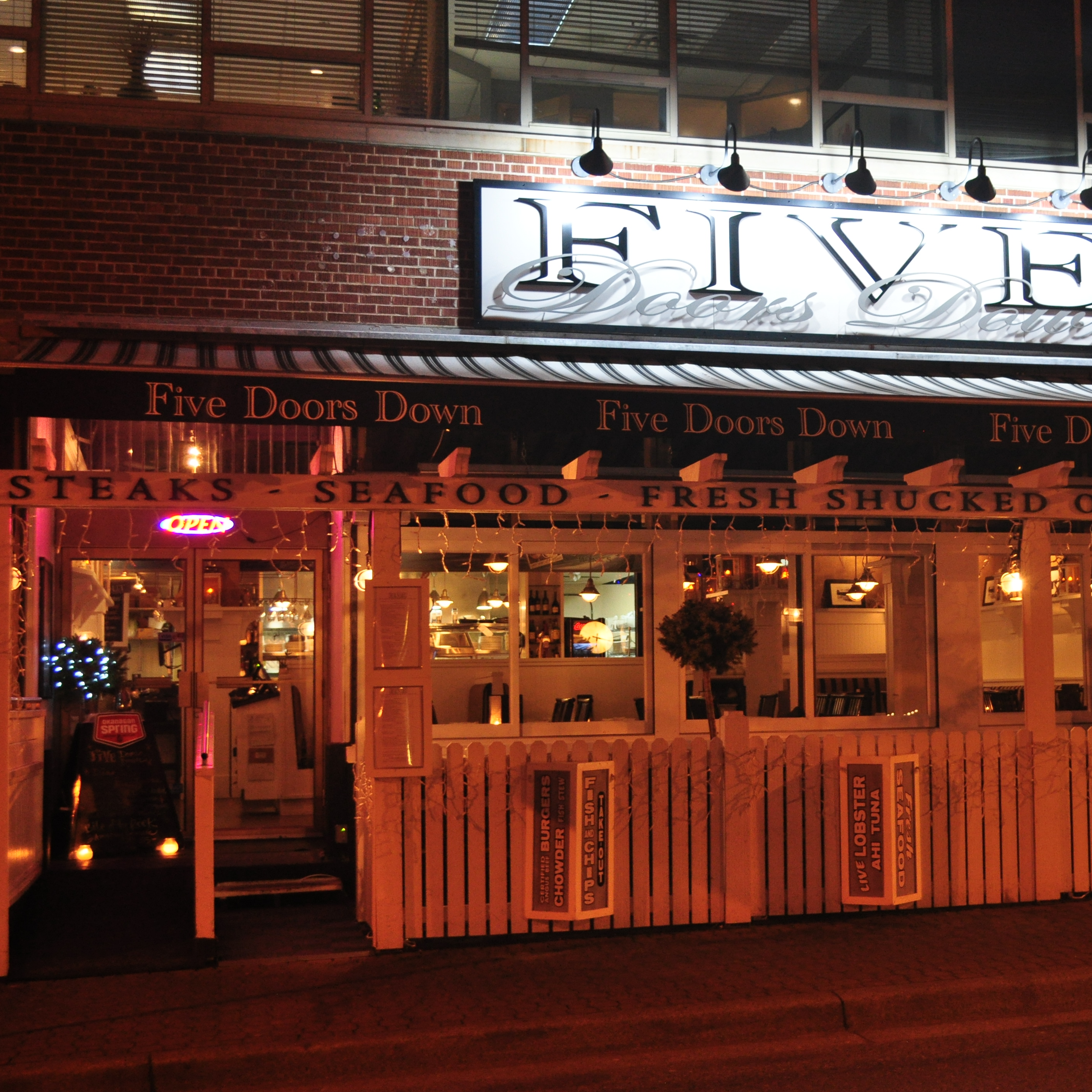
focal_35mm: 50
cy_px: 545
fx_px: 1785
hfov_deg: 33.5
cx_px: 779
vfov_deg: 34.0
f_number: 5.6
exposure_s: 1/8
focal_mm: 26
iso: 800
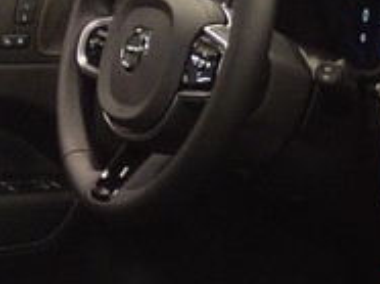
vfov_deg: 9.0
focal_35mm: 158
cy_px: 476
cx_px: 820
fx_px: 1732
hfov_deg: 11.1
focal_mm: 5.52
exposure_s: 1/50
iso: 3106
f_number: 1.9
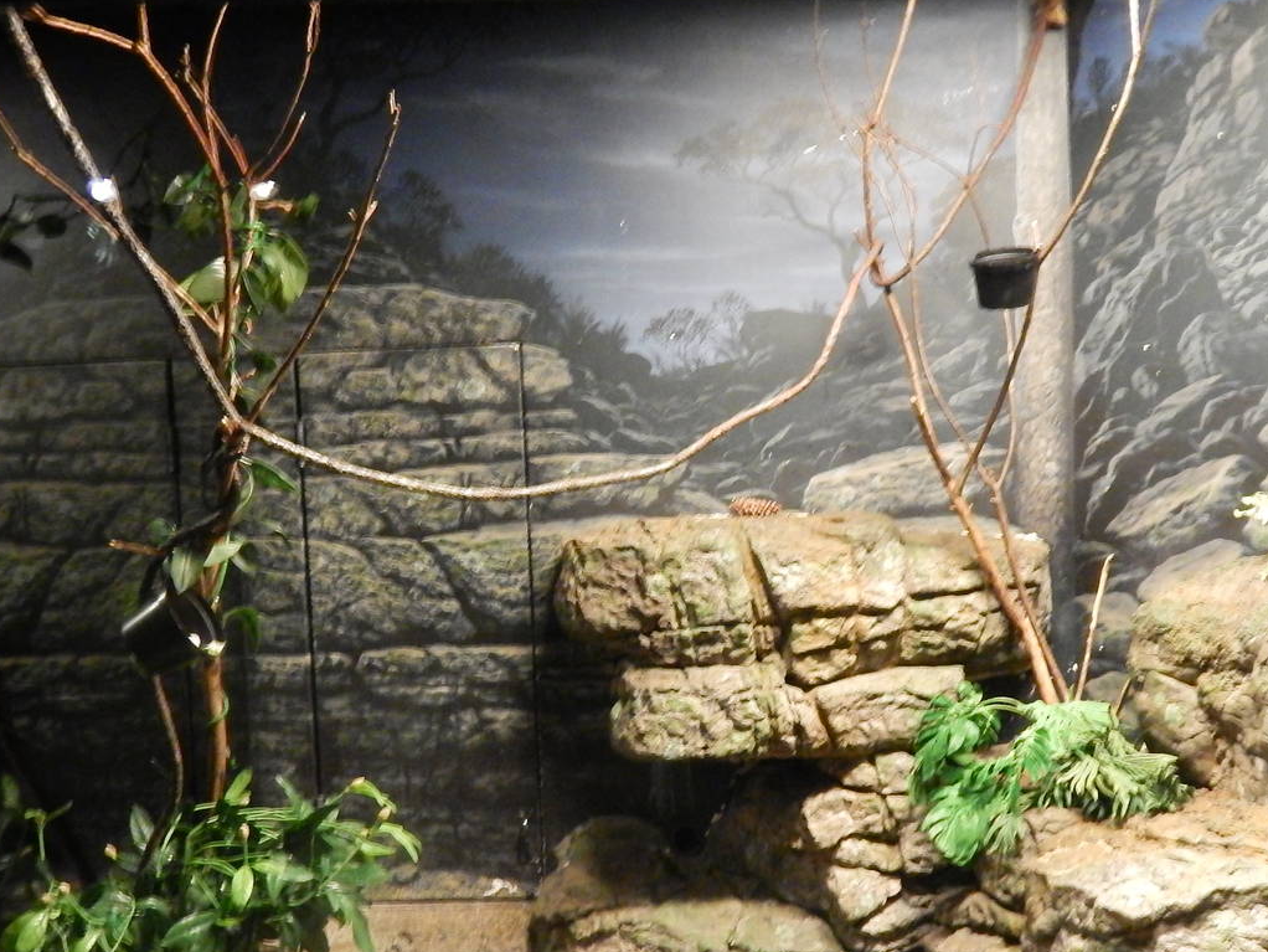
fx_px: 1319
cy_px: 571
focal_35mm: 36
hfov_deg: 51.3
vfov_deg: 39.5
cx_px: 660
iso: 800
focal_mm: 4
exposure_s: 1/5
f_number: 3
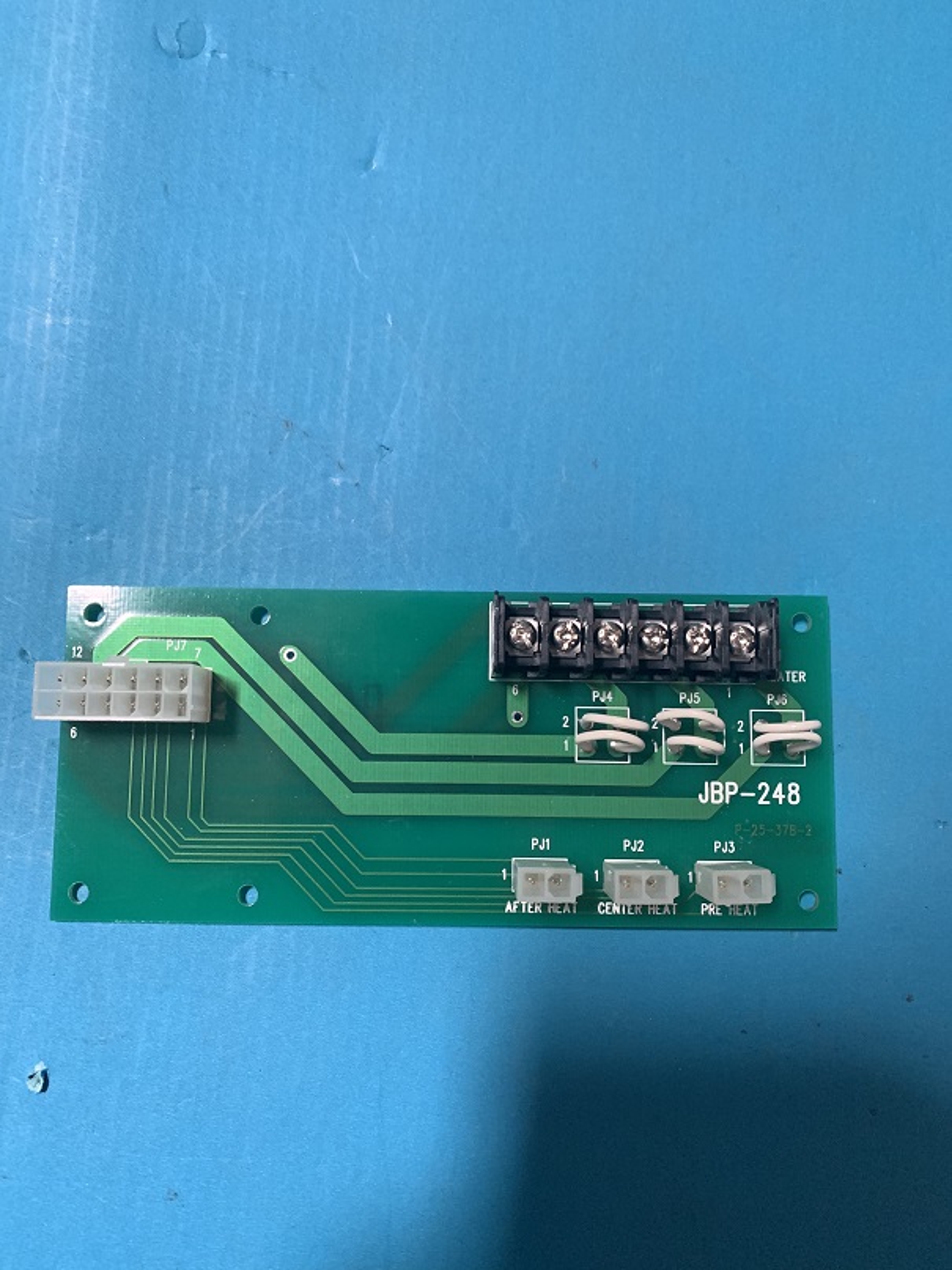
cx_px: 476
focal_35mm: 26
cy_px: 635
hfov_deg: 53.1
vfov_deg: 67.3
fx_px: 954
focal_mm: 4.25
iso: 320
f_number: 1.8
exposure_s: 1/60
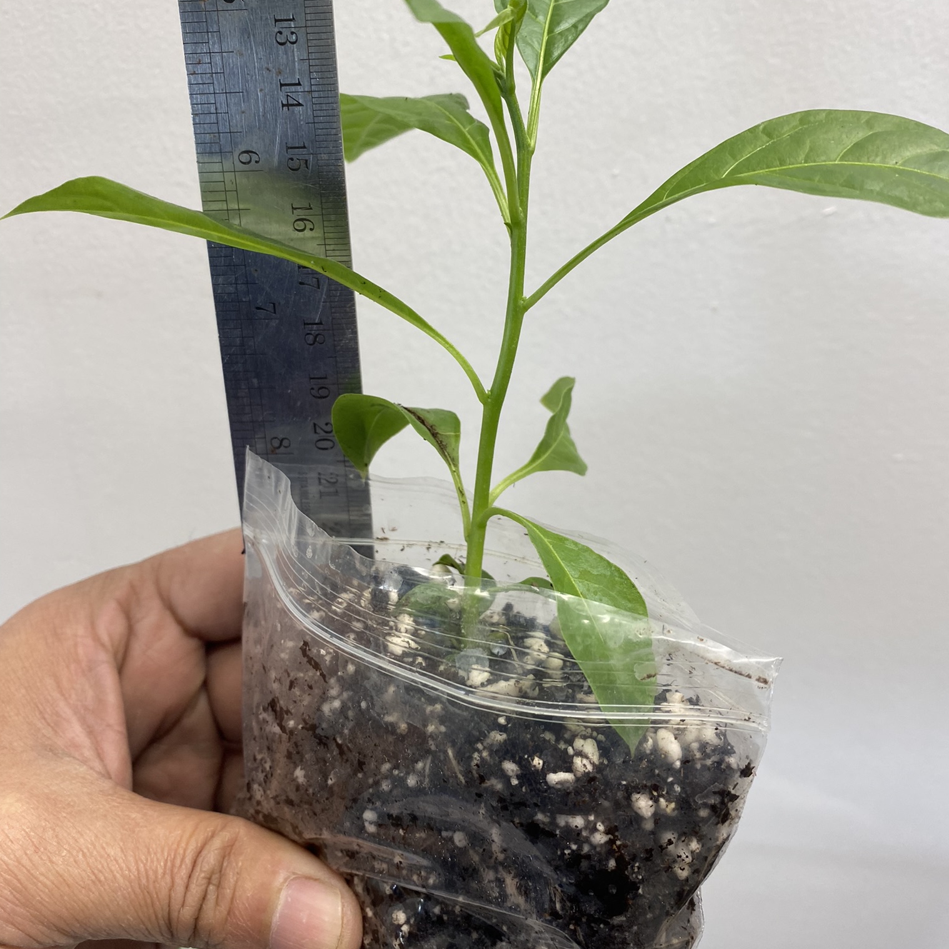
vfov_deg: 52.5
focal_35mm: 31
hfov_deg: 52.5
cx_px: 479
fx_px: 962
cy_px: 454
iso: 64
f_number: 1.8
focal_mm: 4.25
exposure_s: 1/100
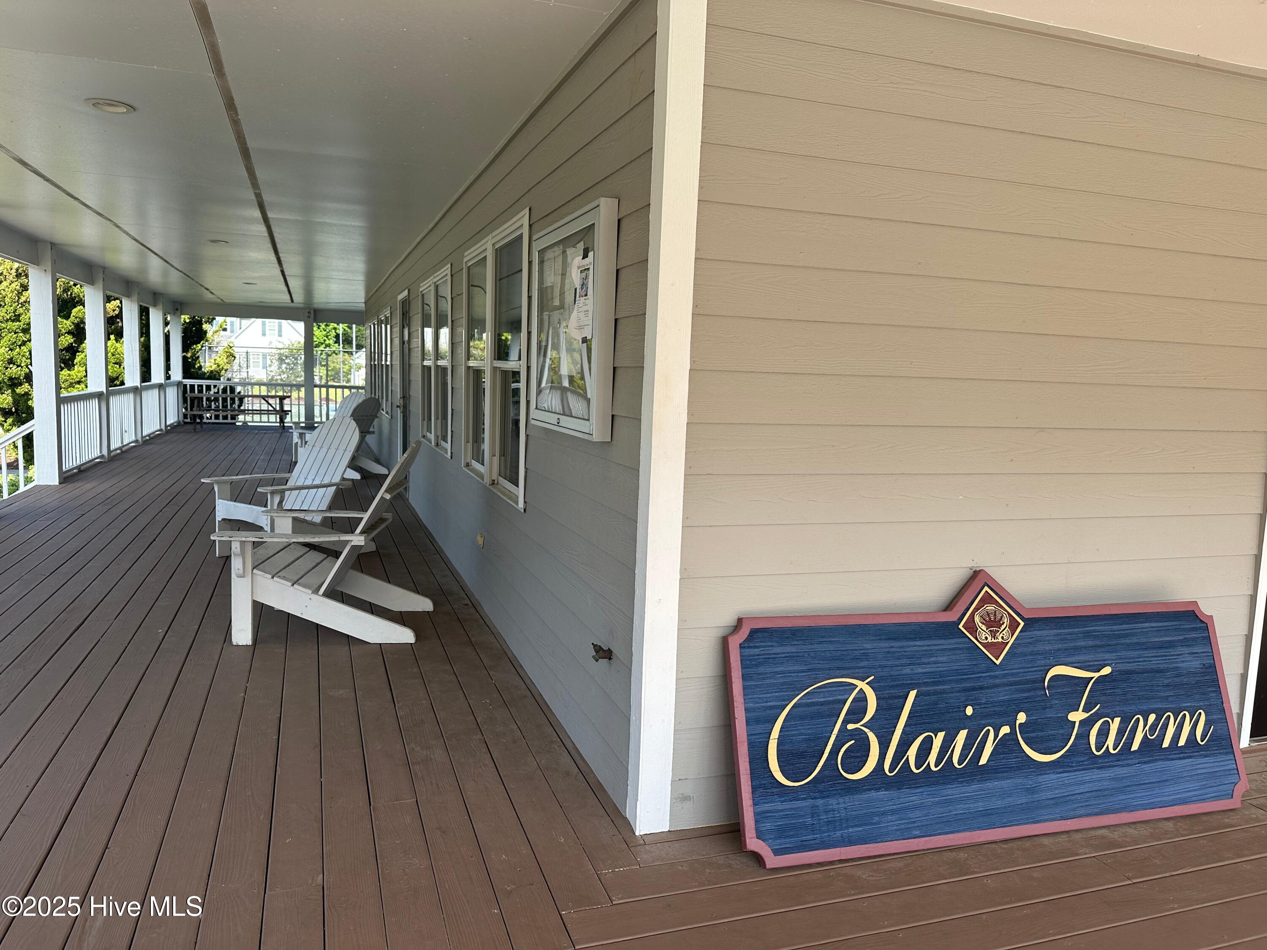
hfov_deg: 71.6
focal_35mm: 24
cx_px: 634
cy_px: 475
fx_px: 878
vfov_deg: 56.8
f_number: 1.78
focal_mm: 6.86
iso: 80
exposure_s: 1/1009
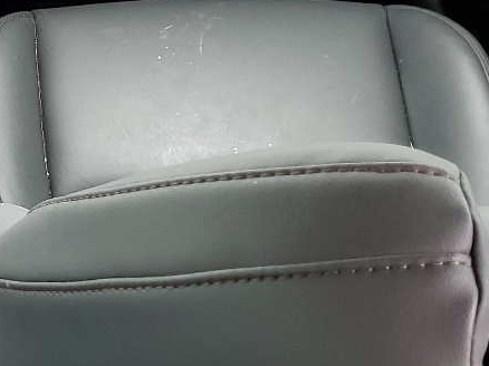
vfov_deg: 15.5
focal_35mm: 95
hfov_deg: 19.1
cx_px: -154
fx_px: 1341
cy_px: 100
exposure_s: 1/60.2
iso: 64
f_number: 1.5
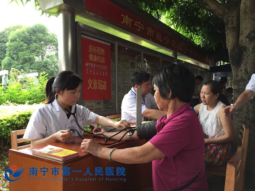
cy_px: 96
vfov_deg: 48.2
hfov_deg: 61.7
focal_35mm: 29
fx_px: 214
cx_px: 128
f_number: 2.2
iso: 32
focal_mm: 4.15
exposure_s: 1/100
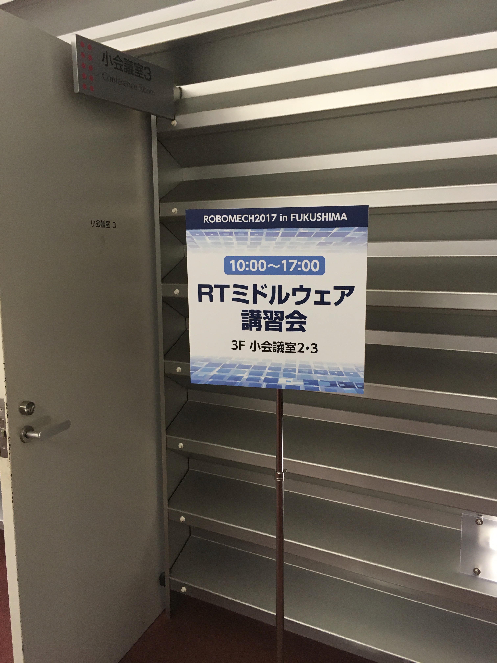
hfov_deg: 48.2
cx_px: 248
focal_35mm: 29
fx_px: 555
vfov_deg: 61.7
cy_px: 332
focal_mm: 4.15
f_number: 2.2
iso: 40
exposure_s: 1/33
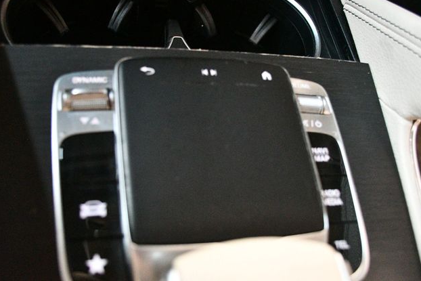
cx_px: 215
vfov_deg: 36.0
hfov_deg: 51.9
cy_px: 138
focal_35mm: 37
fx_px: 433
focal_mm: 24
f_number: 4
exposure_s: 1/60
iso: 10000
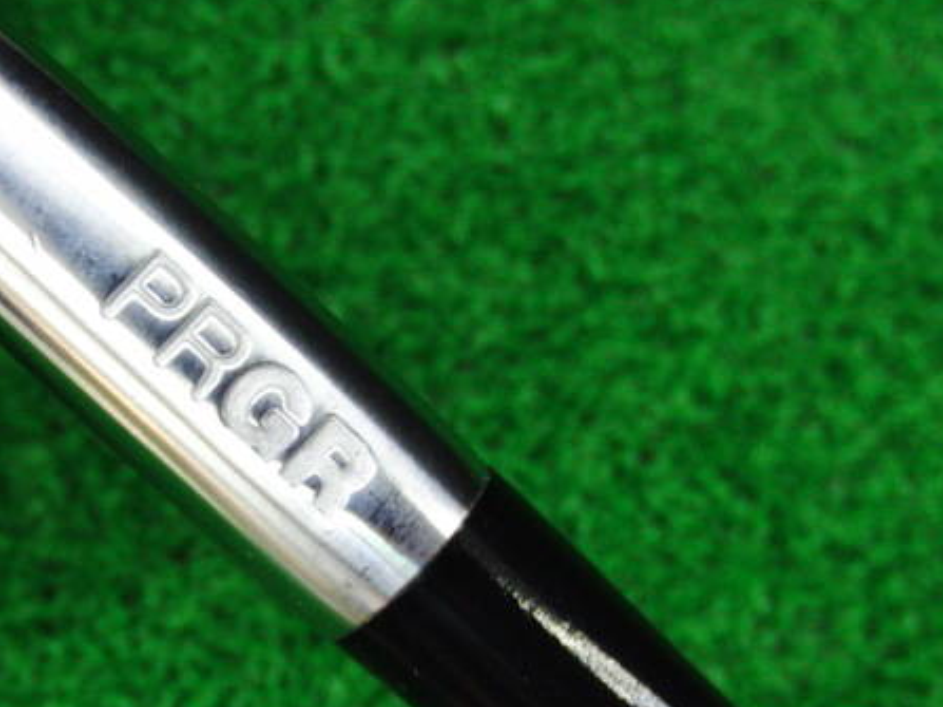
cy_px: 494
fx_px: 1443
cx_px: 335
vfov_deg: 27.3
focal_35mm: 53
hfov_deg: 35.9
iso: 400
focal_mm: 6.42
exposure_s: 1/50
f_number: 3.6
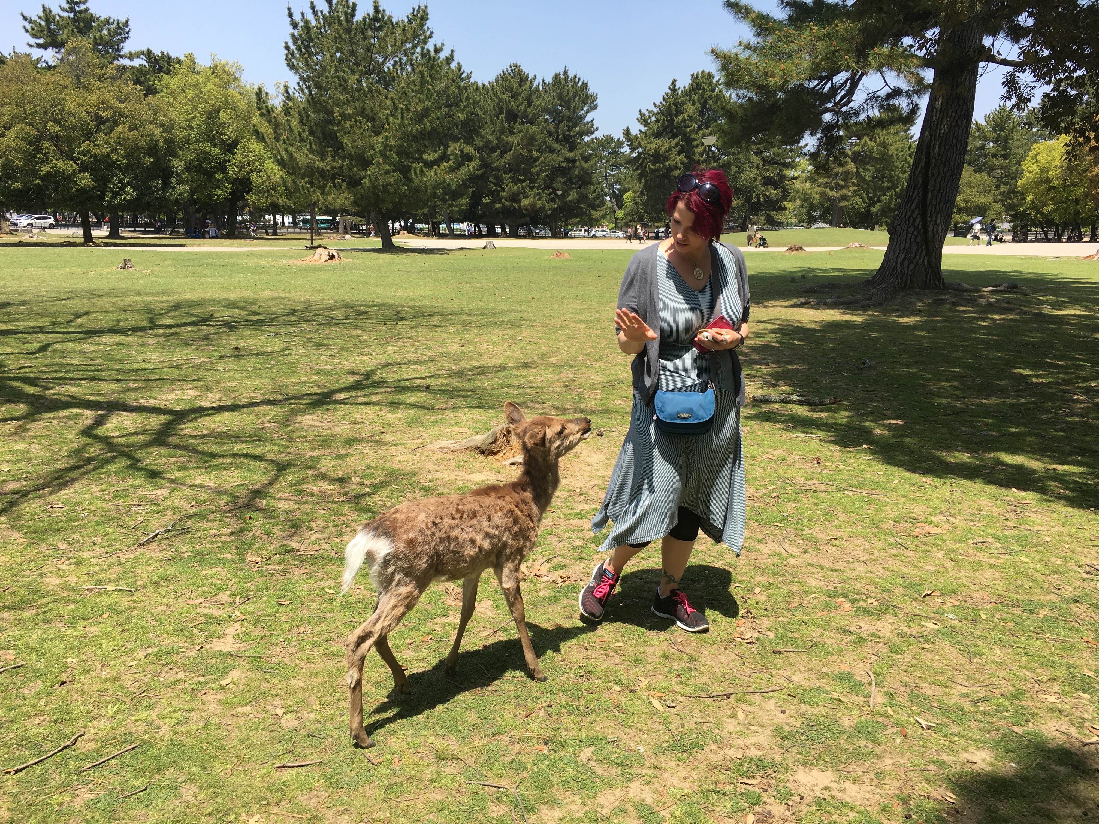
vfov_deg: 48.2
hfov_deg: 61.7
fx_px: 921
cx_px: 550
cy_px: 412
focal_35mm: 29
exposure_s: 1/950
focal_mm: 4.15
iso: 25
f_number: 2.2
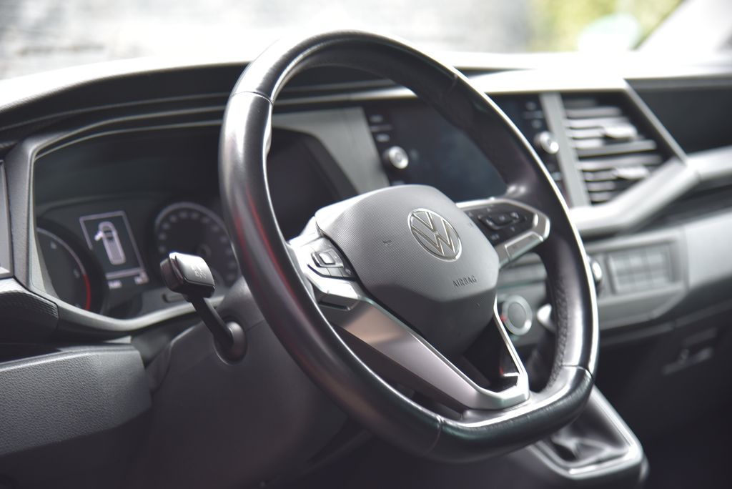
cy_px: 244
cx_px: 366
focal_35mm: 95
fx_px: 1933
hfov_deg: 21.4
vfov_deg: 14.4
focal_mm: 95
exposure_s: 1/15
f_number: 4
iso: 500
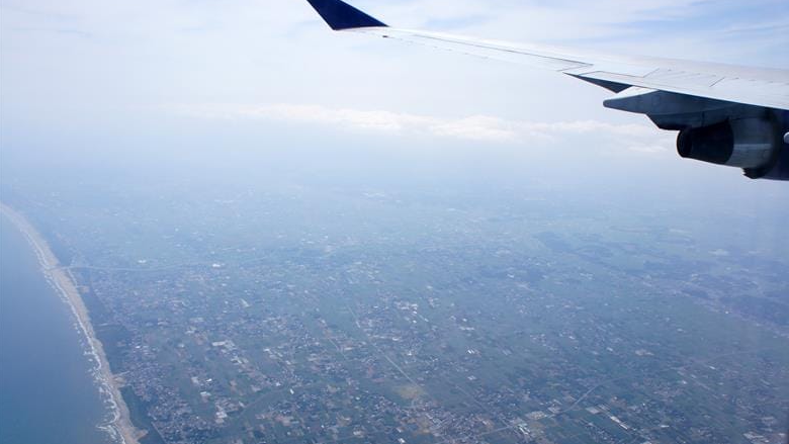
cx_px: 401
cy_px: 243
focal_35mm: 29
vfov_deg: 40.2
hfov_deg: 66.1
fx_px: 607
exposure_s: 1/250
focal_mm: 18
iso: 250
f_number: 11
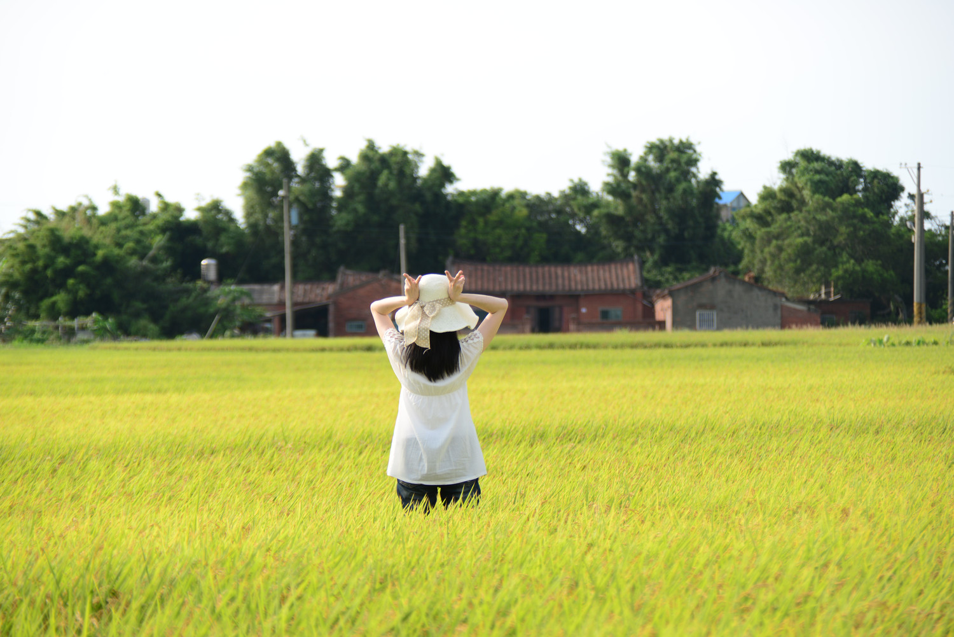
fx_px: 4506
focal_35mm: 170
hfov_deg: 12.1
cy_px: 318
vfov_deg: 8.1
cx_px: 477
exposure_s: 1/200
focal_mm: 170
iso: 100
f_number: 6
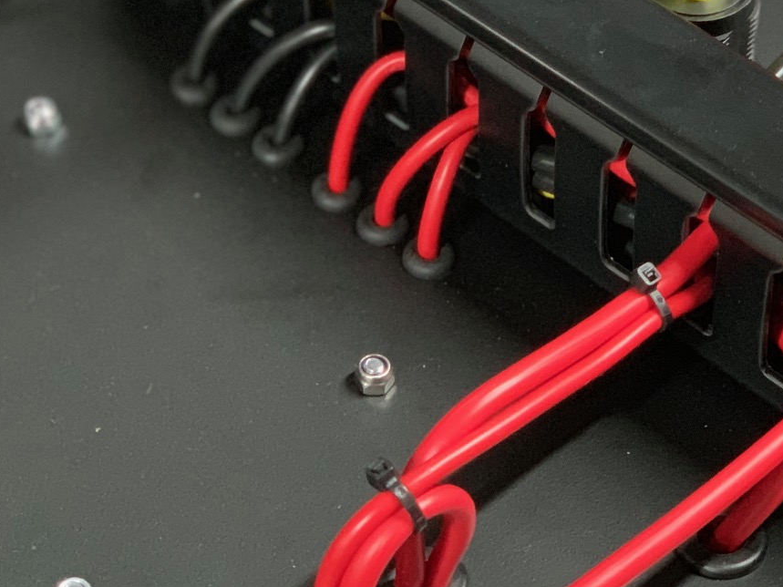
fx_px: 2759
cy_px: 54
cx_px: 504
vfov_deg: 12.1
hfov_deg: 16.1
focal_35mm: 122
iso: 640
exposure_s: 1/25
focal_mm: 6
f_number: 2.4
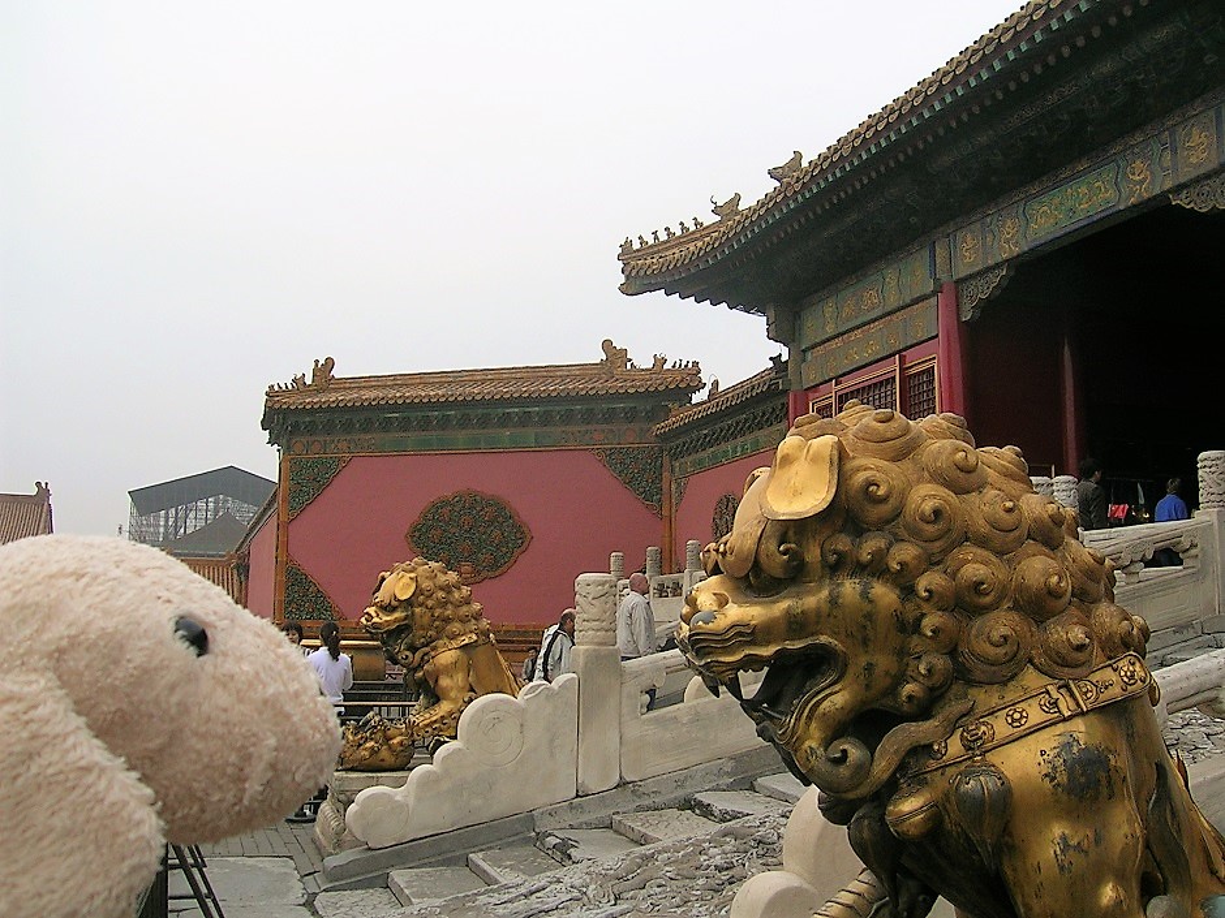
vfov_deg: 40.7
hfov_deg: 52.6
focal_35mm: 35
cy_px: 459
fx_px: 1239
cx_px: 612
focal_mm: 5.4
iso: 50
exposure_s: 1/208
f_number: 4.8
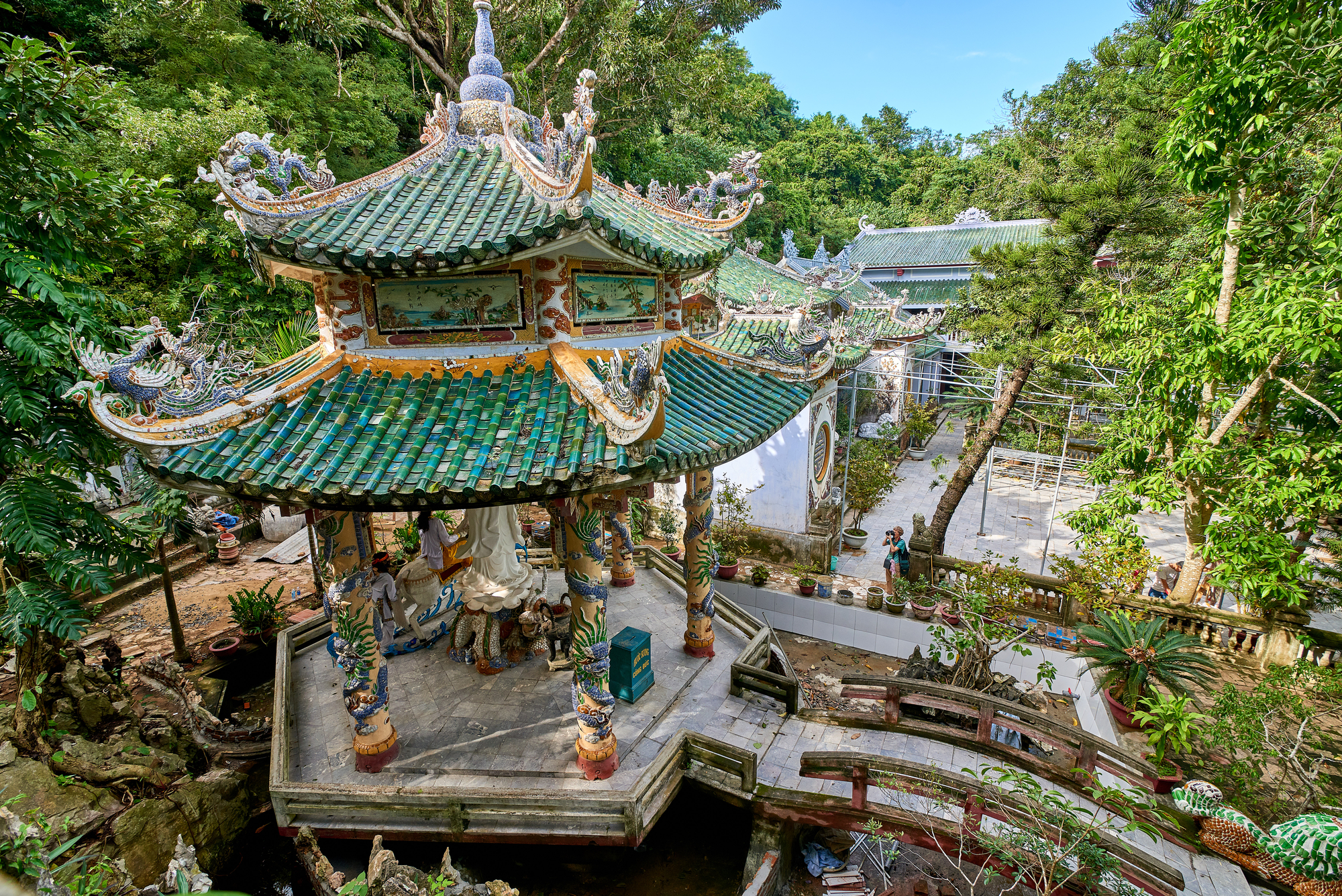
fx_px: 597
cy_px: 448
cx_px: 671
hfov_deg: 96.7
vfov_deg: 73.8
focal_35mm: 16
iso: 220
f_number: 5.6
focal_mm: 16
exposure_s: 1/320
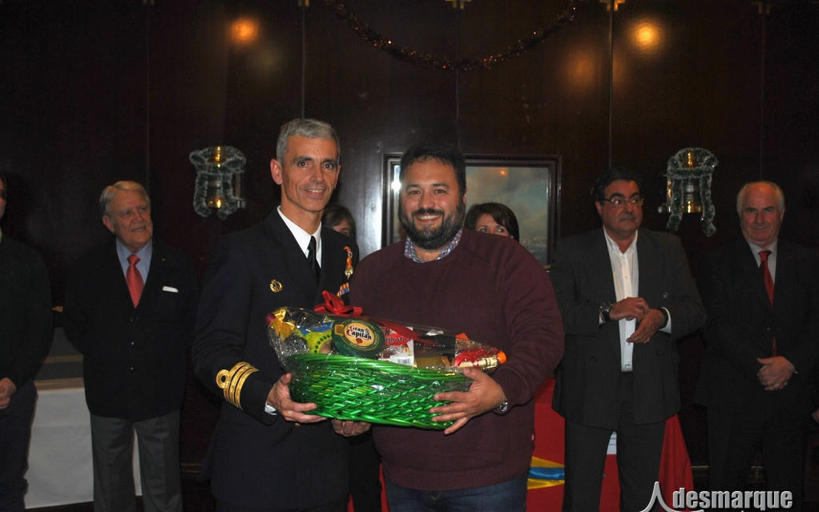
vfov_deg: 28.9
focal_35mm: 45
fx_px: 994
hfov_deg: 44.8
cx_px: 410
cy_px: 255
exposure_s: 1/60
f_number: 4.5
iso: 200
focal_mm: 29
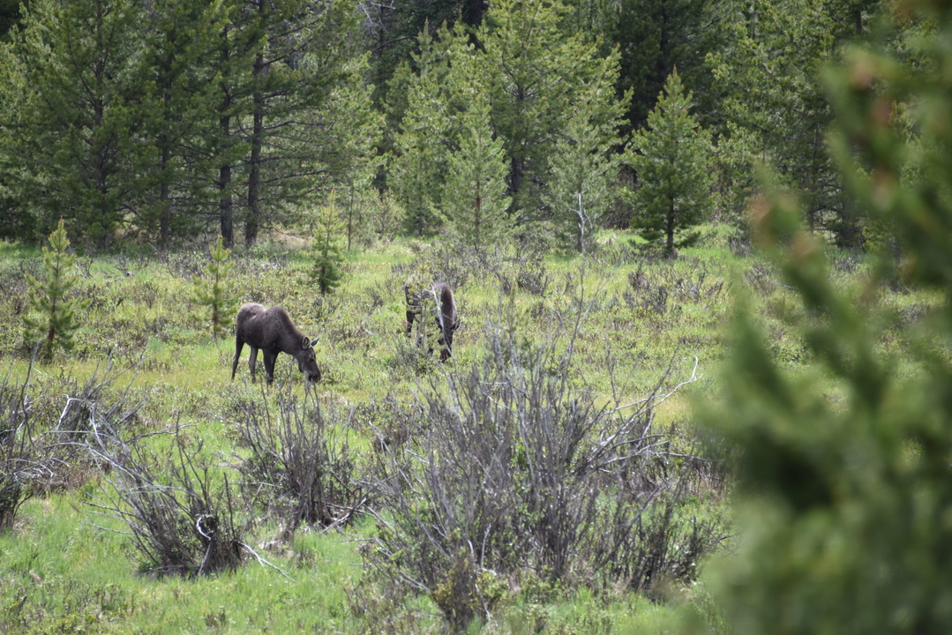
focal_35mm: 356
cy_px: 302
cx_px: 422
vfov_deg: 3.9
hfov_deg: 5.8
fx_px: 9416
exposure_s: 1/640
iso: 320
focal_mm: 300
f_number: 5.6
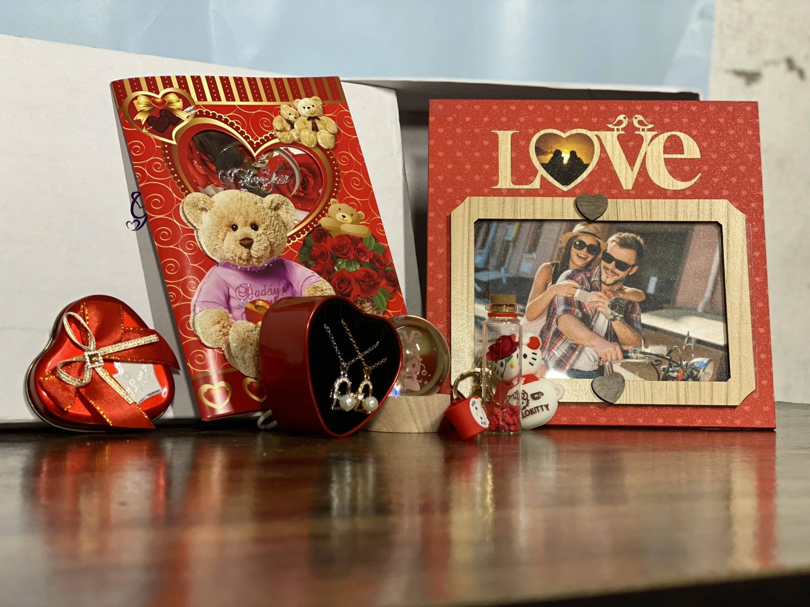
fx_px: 1217
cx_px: 405
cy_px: 304
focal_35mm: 52
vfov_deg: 28.0
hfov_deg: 36.8
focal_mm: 6
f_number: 2
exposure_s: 1/100
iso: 100
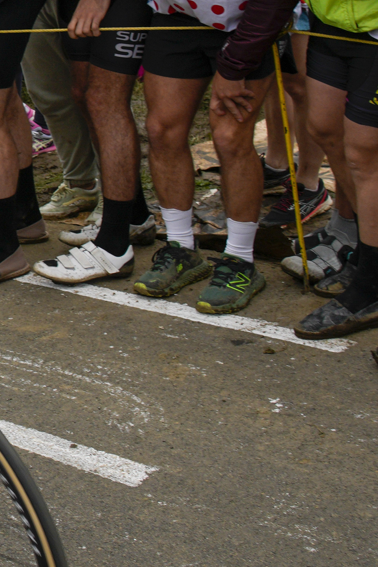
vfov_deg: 23.4
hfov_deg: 12.4
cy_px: 71
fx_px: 1339
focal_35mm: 85
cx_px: -546
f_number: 5.6
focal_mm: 24
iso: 250
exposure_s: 1/500
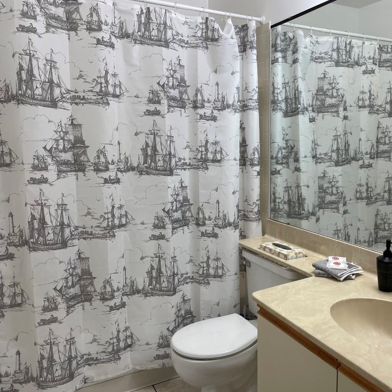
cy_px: 195
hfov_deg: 51.9
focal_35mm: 31
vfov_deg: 52.5
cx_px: 248
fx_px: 397
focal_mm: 4.2
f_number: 1.6
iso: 80
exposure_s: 1/120
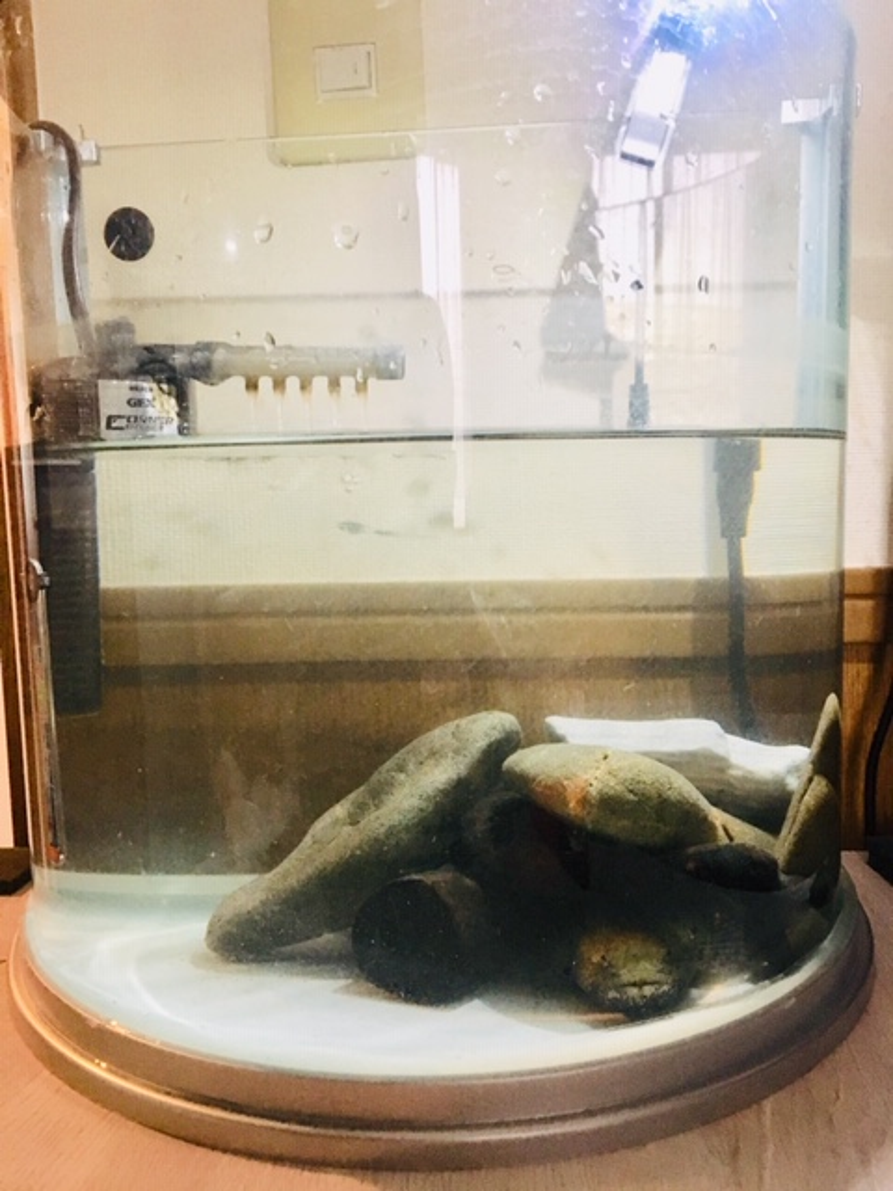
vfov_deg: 61.7
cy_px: 596
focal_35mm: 29
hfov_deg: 48.2
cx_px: 446
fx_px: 997
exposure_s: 1/20
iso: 200
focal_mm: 4.15
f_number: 2.2
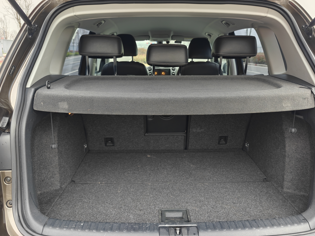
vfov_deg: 49.7
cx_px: 161
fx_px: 255
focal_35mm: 28
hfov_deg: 63.4
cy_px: 114
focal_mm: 6.06
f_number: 1.6
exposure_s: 1/300
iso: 125
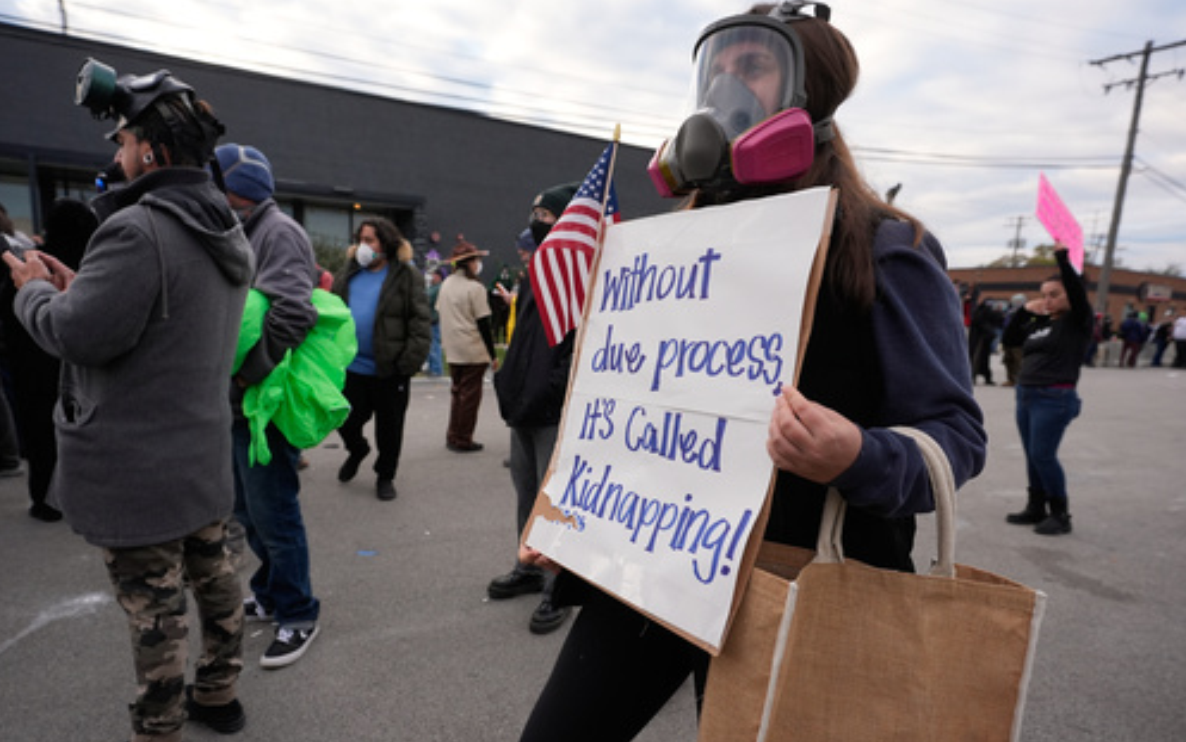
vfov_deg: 57.3
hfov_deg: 82.3
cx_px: 582
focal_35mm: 21
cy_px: 397
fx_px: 679
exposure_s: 1/1600
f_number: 4
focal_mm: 20
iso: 800
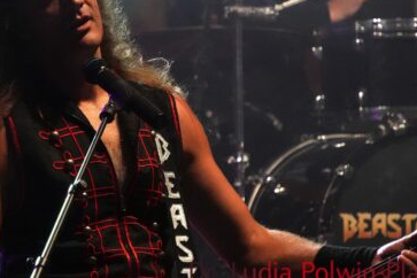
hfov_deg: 2.9
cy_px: 88
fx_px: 8201
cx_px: 70
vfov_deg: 1.9
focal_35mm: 708
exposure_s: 1/400
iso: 4000
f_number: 6.3
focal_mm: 223
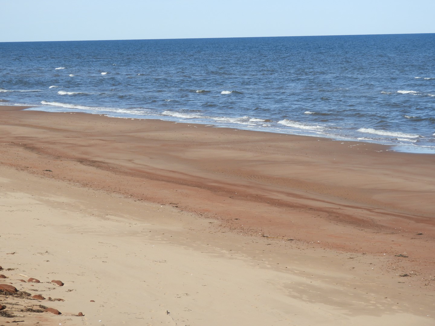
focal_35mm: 115
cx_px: 218
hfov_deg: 17.1
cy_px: 163
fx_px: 1445
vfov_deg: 12.9
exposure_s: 1/640
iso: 100
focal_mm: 20.6
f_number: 5
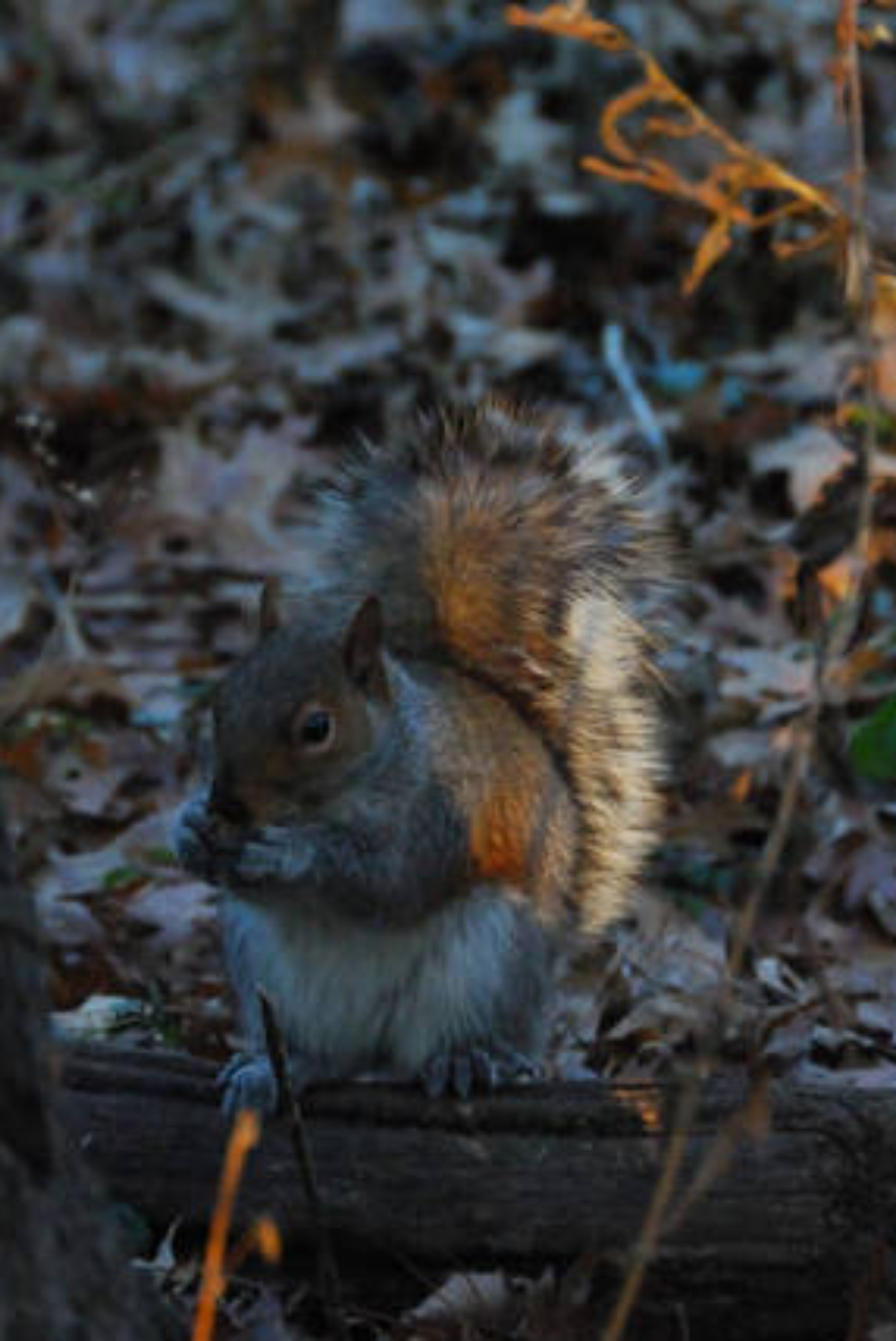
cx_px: 423
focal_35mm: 417
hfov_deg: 3.3
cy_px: 620
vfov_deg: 4.9
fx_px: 15542
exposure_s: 1/320
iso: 1600
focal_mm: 170
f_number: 5.6
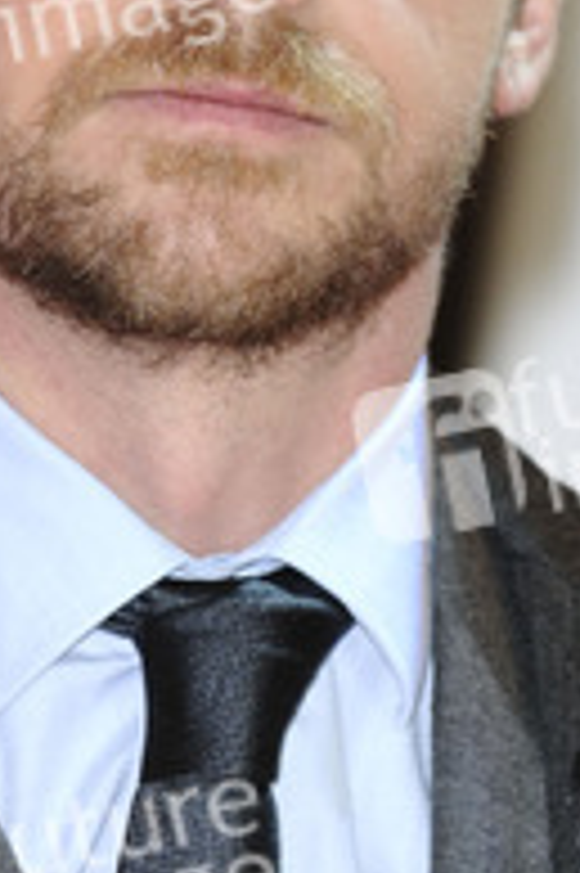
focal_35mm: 542
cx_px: 178
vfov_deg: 3.8
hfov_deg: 2.5
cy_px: 212
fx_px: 13122
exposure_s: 1/160
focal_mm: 175
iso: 320
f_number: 4
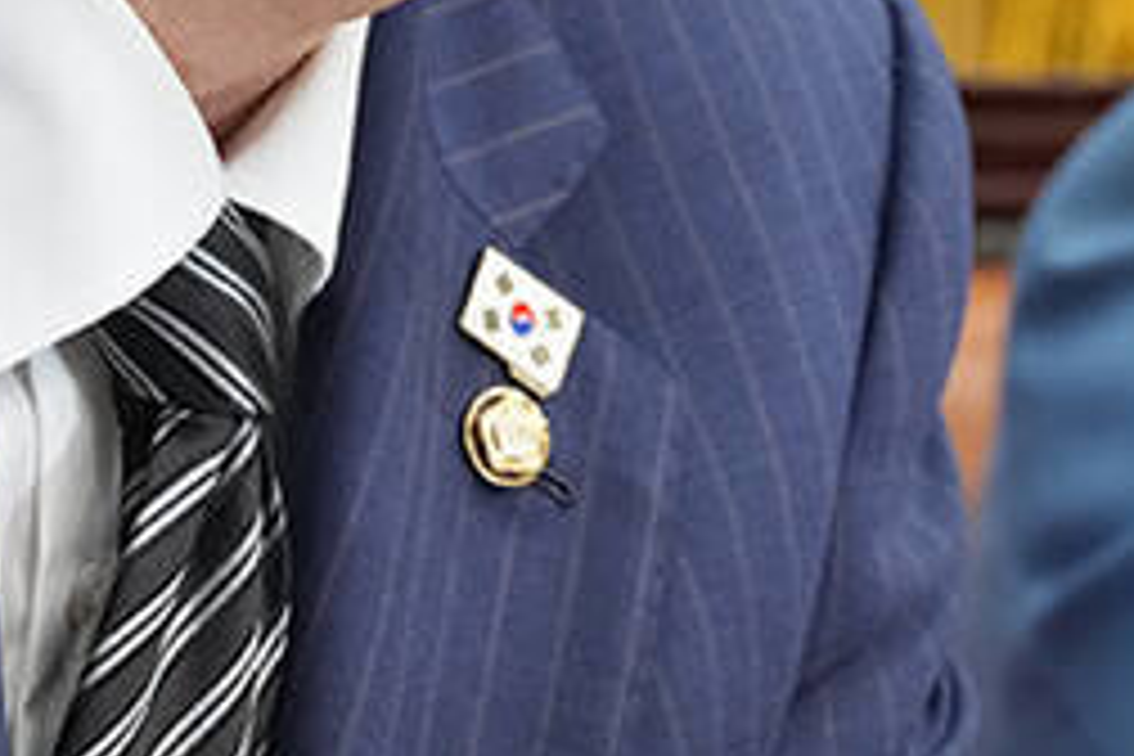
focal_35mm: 578
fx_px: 18206
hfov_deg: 3.6
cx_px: 1053
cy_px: -630
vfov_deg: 2.4
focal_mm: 152
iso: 3200
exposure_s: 1/200
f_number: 6.3
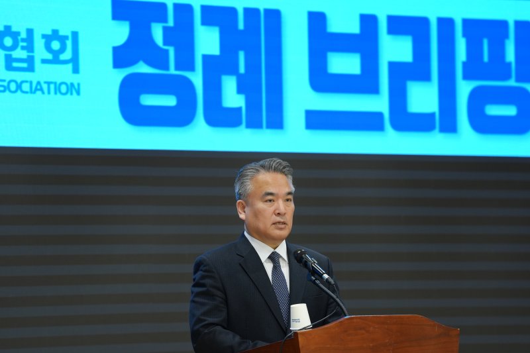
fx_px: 2517
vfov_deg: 8.0
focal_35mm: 171
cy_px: 176
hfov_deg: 12.0
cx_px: 265
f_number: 4
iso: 800
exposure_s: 1/200
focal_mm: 171
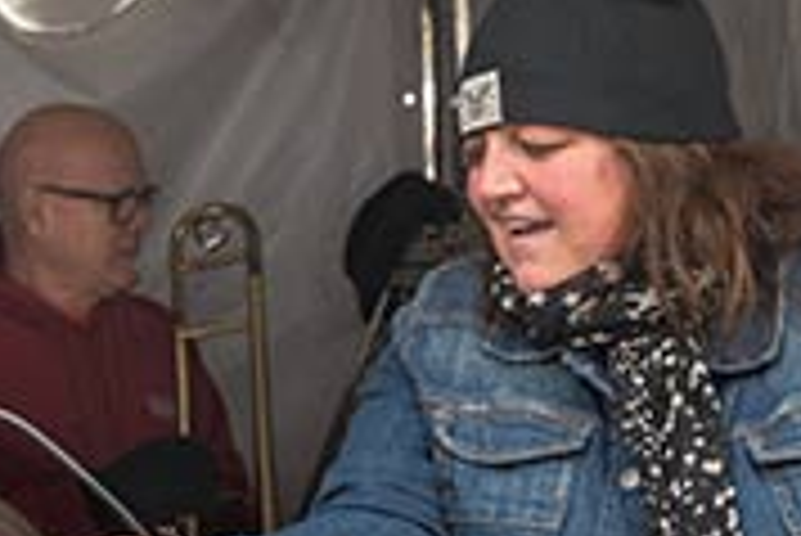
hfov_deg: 13.2
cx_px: -216
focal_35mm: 150
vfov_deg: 9.0
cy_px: 709
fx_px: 3340
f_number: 5.6
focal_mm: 46
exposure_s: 1/180
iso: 640
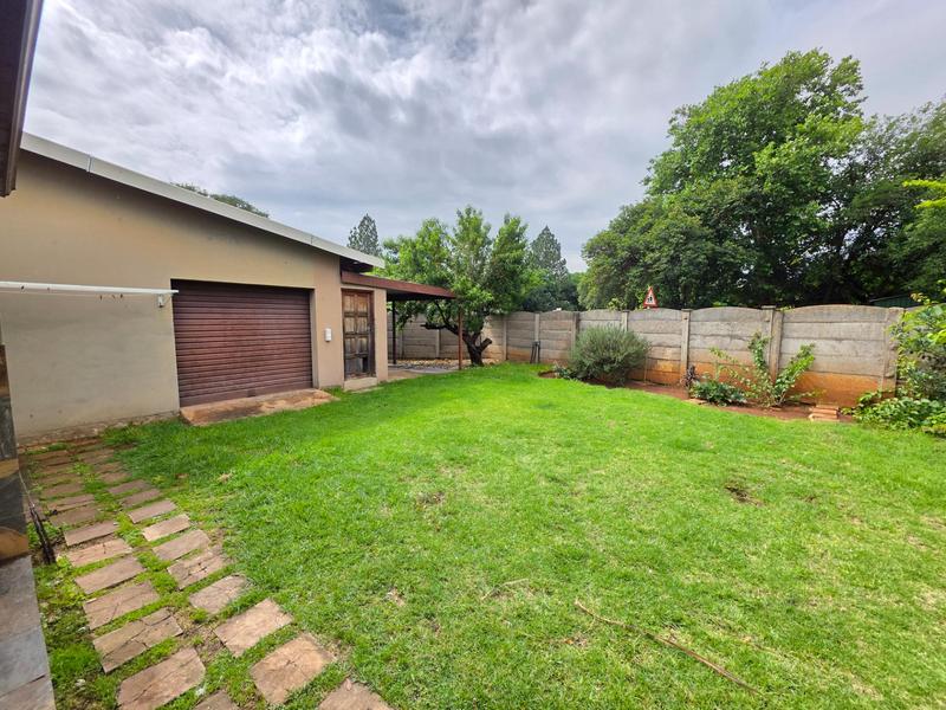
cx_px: 473
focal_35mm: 13
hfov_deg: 106.2
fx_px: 355
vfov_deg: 89.9
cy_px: 355
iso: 40
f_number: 1.9
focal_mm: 2.2
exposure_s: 1/1232
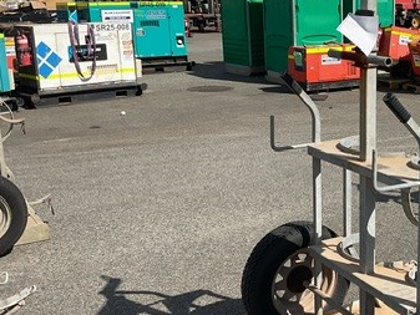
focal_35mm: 55
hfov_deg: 33.4
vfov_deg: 26.6
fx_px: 668
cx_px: 366
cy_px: 151
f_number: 1.8
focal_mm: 3
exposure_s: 1/2667
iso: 16
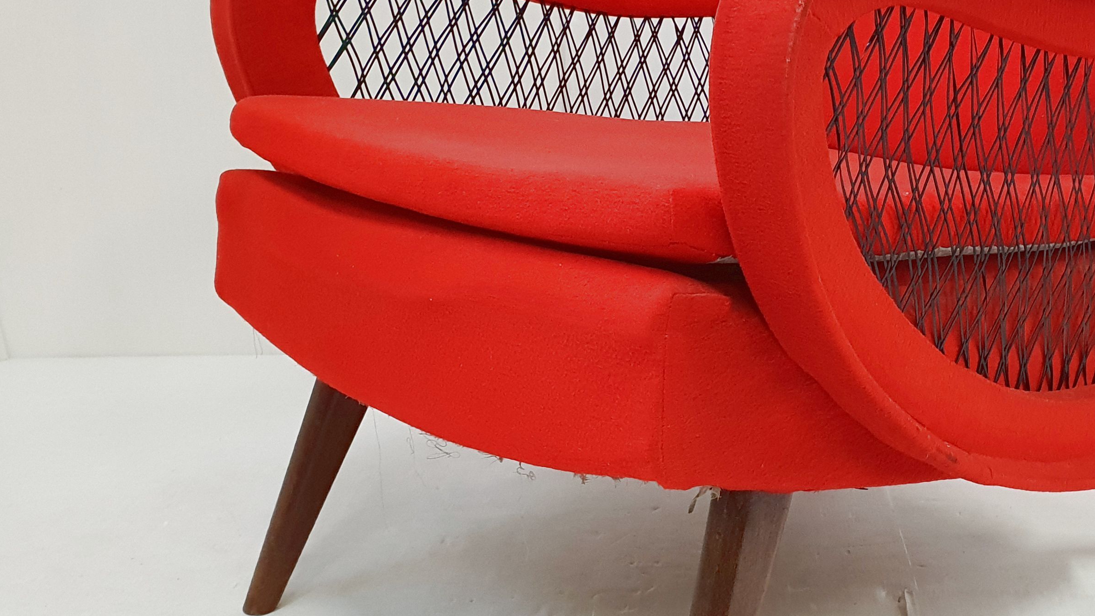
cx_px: 838
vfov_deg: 24.9
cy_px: 274
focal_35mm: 48
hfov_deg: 41.5
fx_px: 1394
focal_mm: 4.3
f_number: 2.4
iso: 320
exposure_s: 1/50
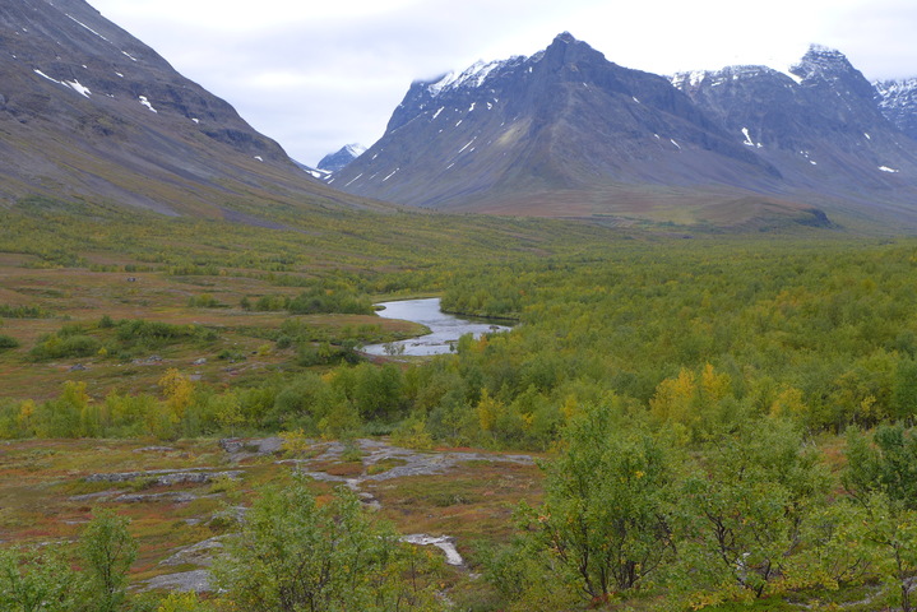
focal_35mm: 47
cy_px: 306
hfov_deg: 41.9
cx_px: 458
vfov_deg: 28.7
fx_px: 1198
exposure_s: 1/500
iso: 80
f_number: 2.8
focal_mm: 9.2
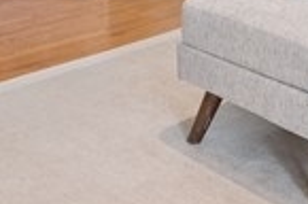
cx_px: 238
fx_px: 743
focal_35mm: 87
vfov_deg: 13.3
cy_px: -210
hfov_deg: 23.2
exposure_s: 1/8
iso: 400
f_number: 9.5
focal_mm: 14
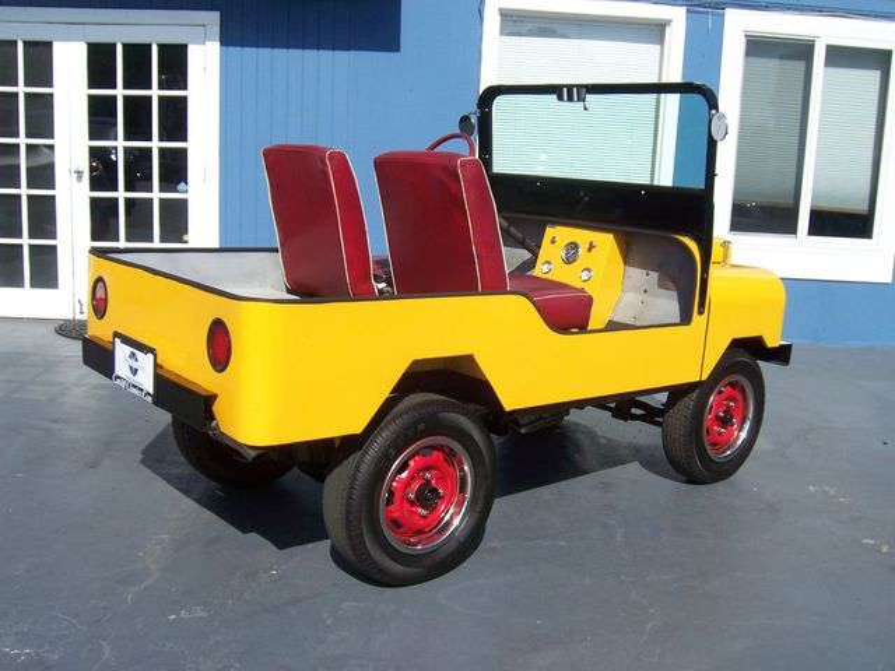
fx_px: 931
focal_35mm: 36
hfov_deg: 51.4
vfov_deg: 39.7
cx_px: 448
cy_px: 336
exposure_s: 1/640
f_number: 4.5
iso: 80
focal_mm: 6.2
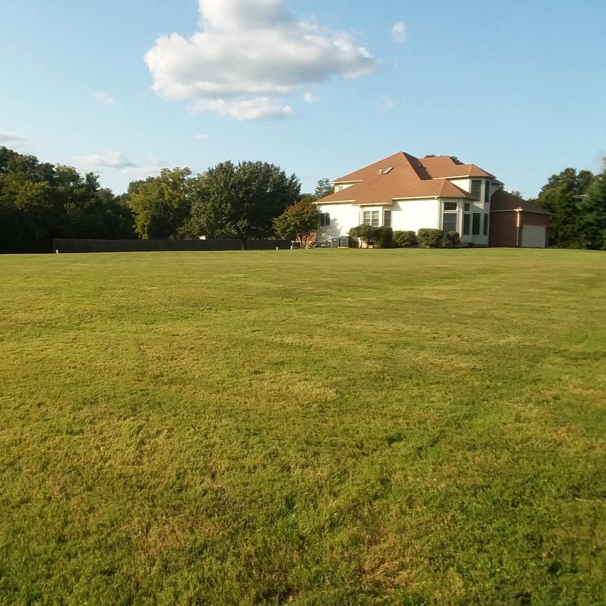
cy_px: 302
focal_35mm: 35
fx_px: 693
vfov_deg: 47.2
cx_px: 235
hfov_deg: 46.9
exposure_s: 1/1063
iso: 40
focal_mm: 2.47
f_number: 1.9
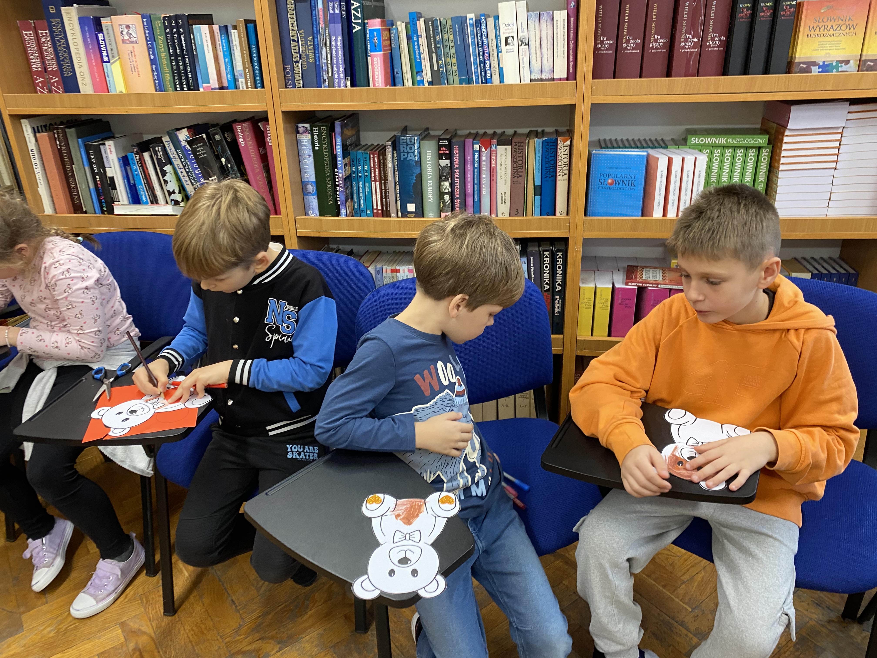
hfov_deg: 67.3
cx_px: 438
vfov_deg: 53.1
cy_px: 329
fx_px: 659
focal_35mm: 26
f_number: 1.8
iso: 200
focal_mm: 4.25
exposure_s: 1/60
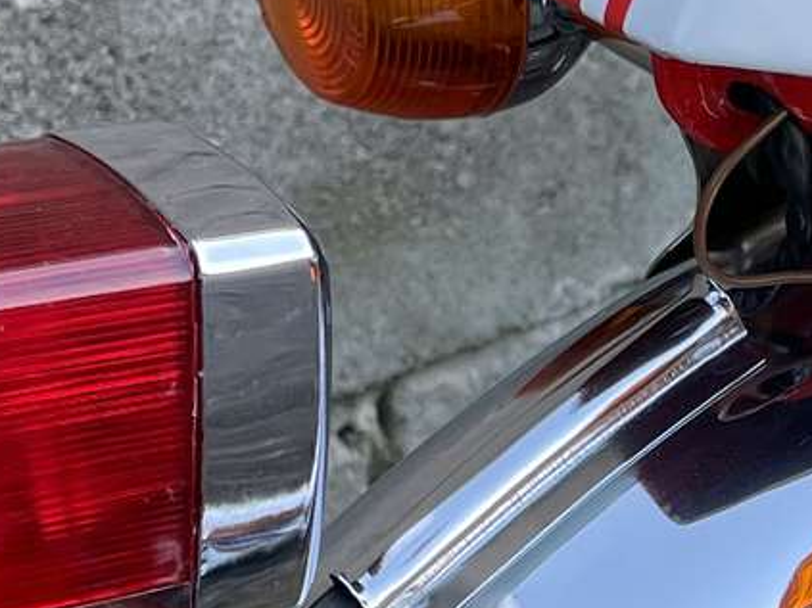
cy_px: 549
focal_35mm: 123
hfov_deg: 15.6
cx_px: 910
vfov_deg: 12.0
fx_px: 2884
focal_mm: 4.2
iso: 40
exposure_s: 1/121
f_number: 1.6
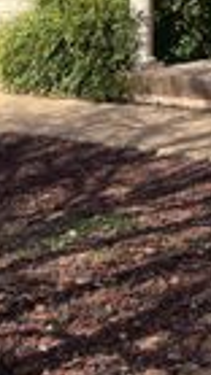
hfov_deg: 11.8
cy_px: -45
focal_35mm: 94
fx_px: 937
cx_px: 390
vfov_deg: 21.5
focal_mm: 6.76
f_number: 1.78
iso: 100
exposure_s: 1/2232
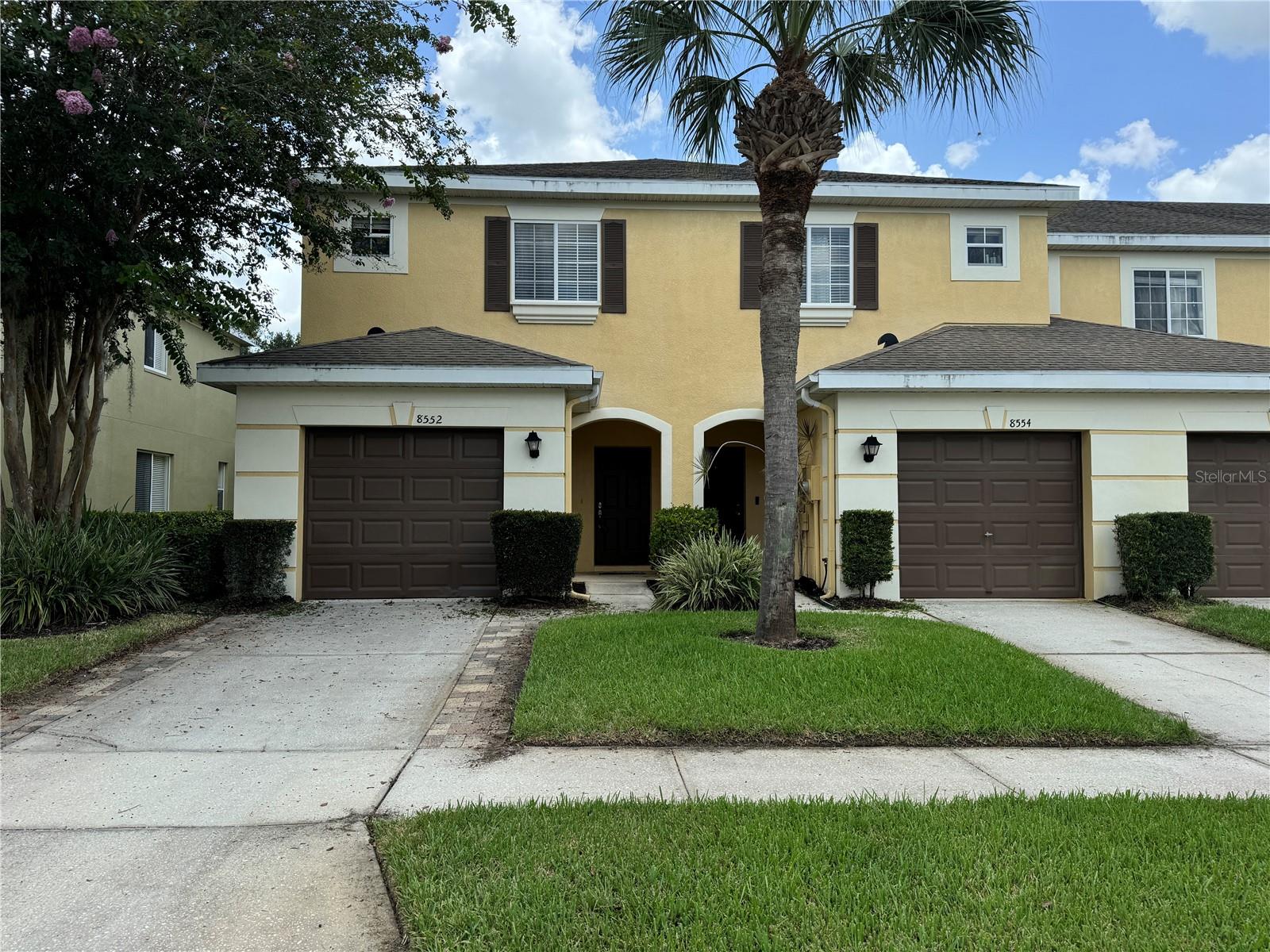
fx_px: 881
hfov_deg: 71.6
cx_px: 635
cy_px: 476
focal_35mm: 24
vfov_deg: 56.8
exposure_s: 1/2041
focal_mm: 6.76
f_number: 1.78
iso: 80
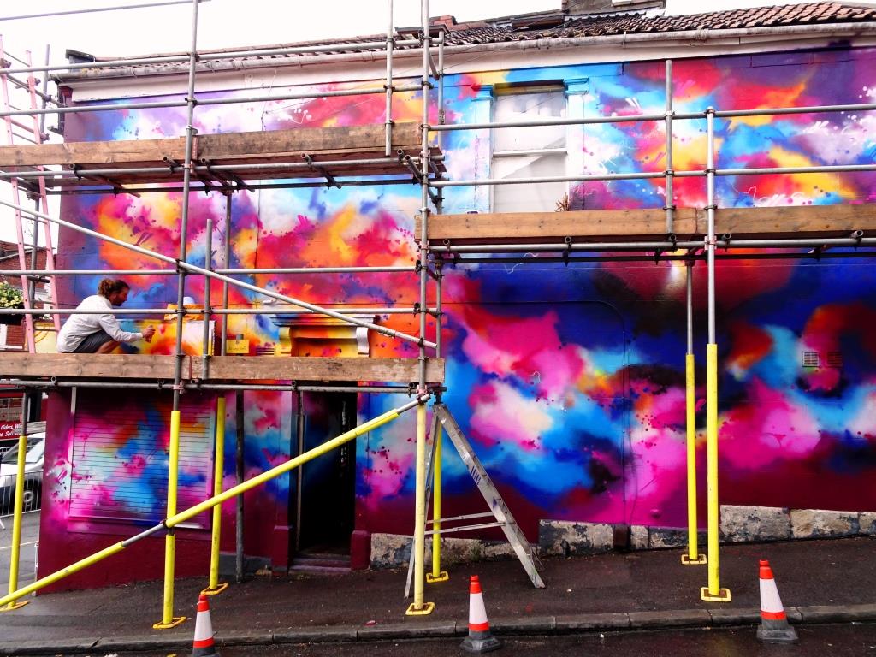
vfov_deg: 56.8
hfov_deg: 71.6
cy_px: 328
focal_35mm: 24
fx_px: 607
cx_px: 438
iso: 80
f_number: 3.5
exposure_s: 1/100
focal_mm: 4.1
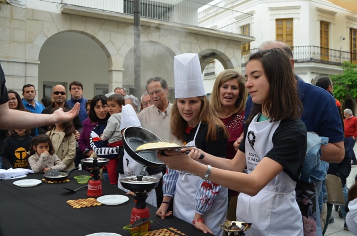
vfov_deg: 38.2
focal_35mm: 34
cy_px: 118
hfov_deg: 55.2
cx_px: 178
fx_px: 341
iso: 200
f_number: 6.3
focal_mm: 23
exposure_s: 1/160
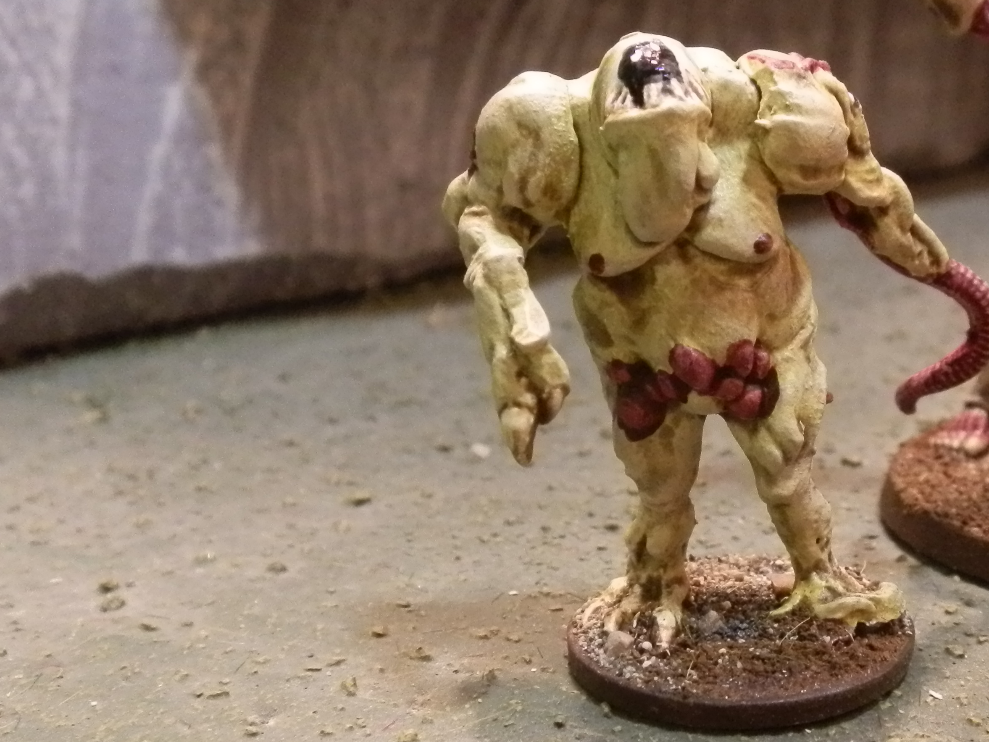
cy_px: 446
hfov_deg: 36.8
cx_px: 717
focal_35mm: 51
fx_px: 1457
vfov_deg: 28.5
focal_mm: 5
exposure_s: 1/60
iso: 400
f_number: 3.1
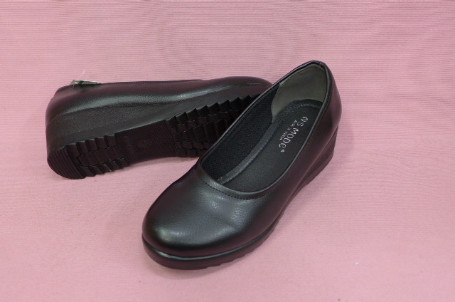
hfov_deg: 52.0
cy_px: 151
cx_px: 228
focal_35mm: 37
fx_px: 467
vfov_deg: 35.8
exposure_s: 1/80
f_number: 1.7
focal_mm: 7.3
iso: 160
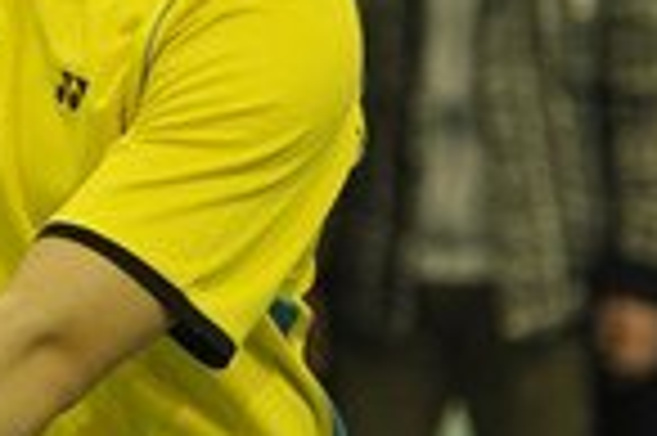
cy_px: -94
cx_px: -342
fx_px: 6891
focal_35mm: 378
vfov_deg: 3.6
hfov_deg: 5.4
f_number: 3.2
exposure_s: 1/60
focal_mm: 110
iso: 800
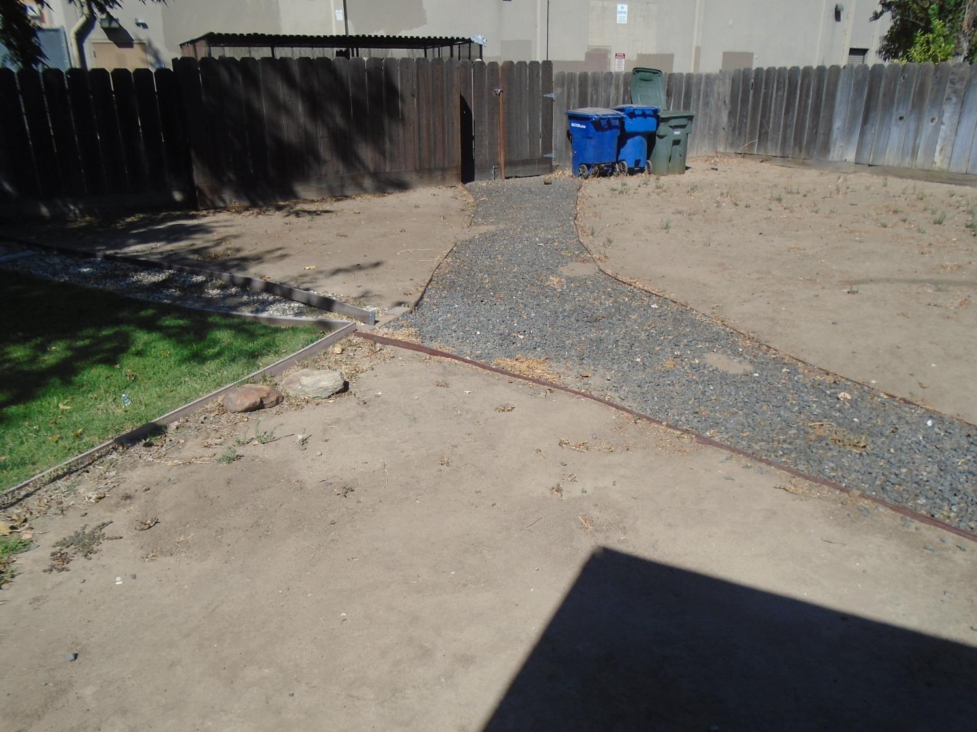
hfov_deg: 67.3
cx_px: 488
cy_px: 366
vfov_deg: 53.1
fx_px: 734
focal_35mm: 26
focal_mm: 4.6
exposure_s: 1/250
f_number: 8
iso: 100
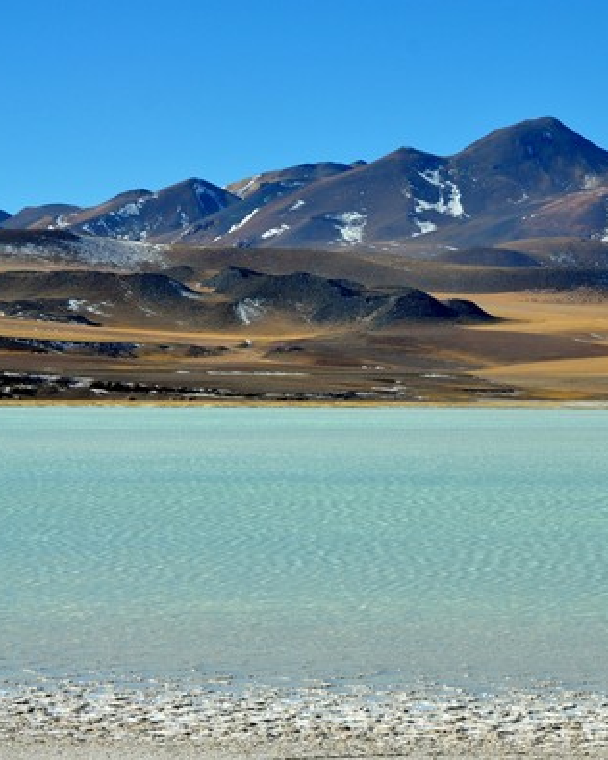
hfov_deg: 9.0
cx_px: 460
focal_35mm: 171
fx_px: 3846
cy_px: 378
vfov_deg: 11.3
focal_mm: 80
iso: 200
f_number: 10
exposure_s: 1/320
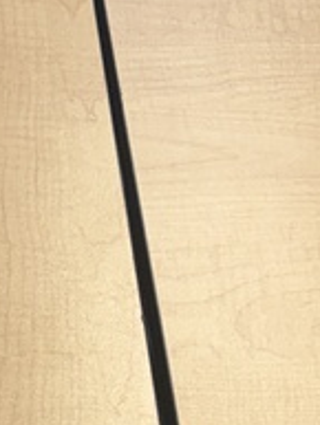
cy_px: 733
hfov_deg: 10.2
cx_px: -245
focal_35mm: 138
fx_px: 1699
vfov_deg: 13.1
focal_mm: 5.96
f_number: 1.6
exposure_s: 1/120
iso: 80
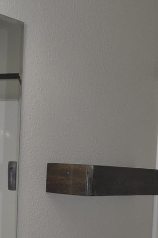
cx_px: 187
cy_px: 259
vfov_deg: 20.0
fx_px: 647
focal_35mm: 98
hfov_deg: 13.5
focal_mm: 18
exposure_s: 1/200
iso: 320
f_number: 3.5
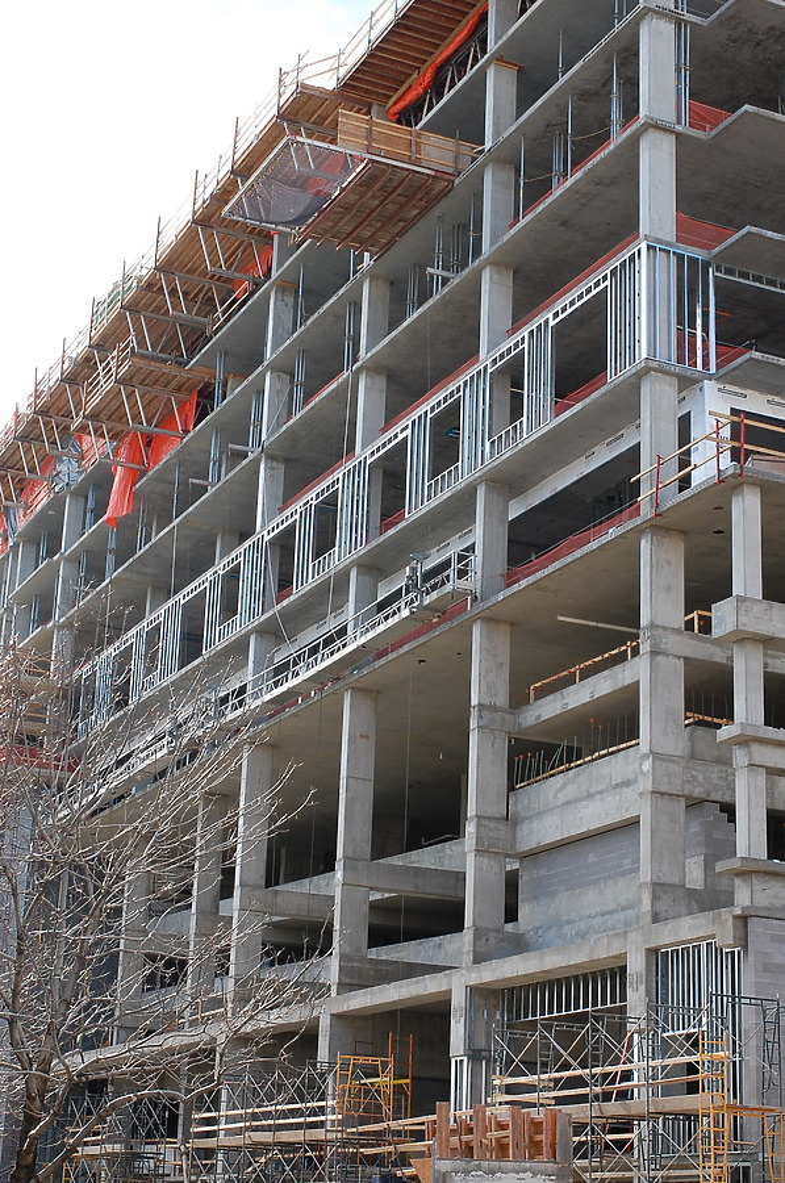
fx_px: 1969
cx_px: 392
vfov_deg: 33.4
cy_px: 592
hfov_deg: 22.5
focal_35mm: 60
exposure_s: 1/200
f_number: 10
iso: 400
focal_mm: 40
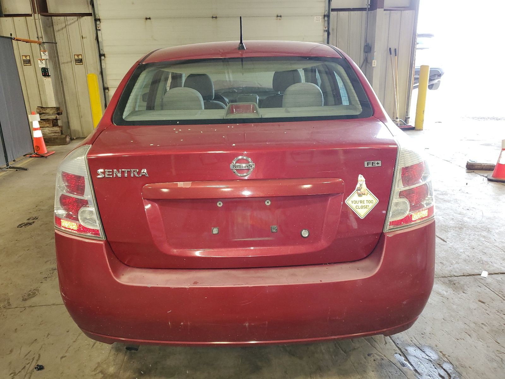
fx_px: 379
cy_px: 190
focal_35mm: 26
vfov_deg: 53.1
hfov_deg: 67.3
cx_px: 252
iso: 135
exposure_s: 1/60.2
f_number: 1.5
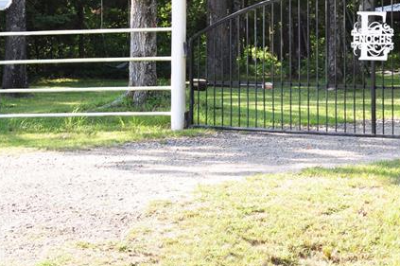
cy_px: -44
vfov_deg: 10.6
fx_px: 1412
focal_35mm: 127
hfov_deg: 15.7
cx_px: 443
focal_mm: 35
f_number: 5.6
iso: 200
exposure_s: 1/125
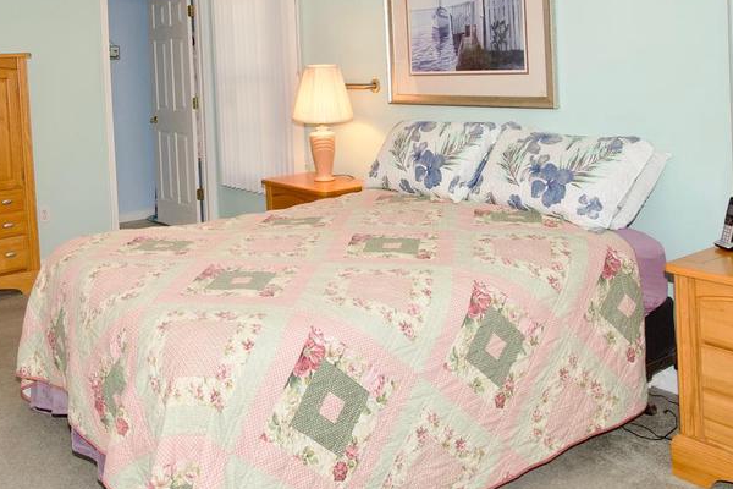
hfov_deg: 52.6
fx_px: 733
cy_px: 83
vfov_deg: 35.4
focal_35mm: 36
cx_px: 275
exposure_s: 1/60
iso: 400
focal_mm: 10
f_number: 5.6
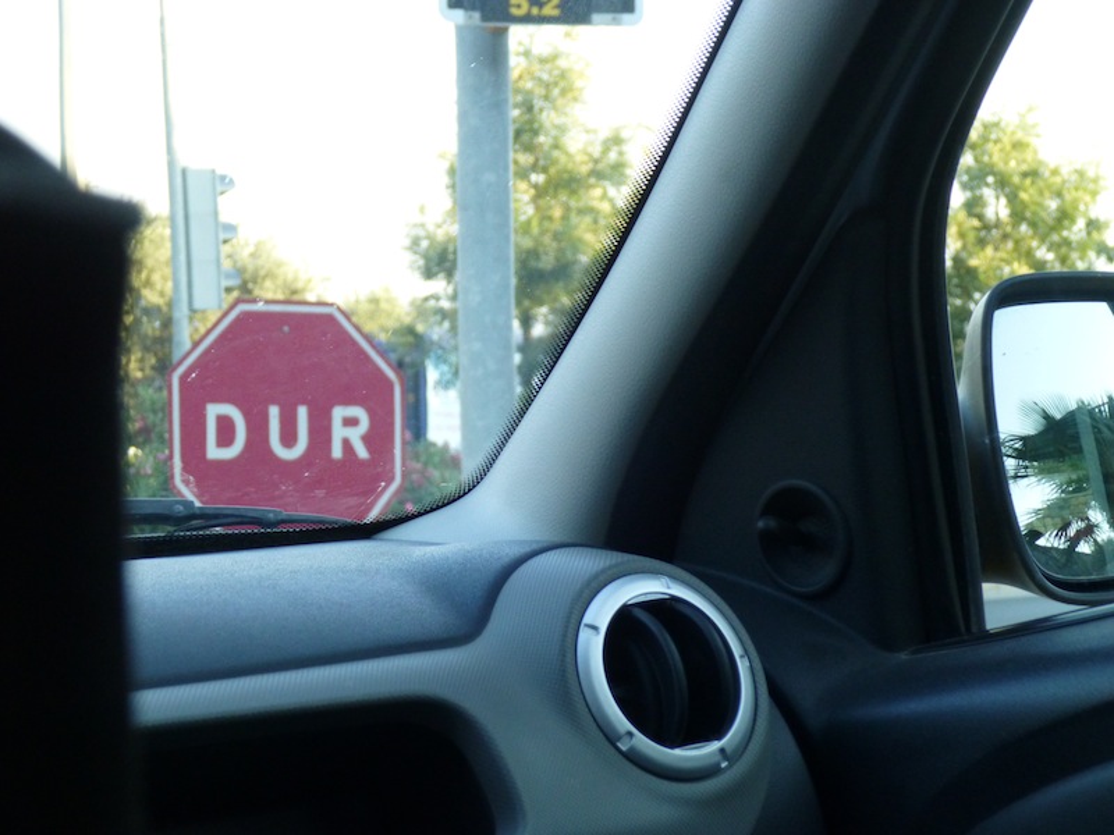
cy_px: 418
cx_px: 557
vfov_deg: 12.9
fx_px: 3701
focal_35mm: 115
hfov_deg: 17.1
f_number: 5.6
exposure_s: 1/80
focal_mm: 20.6
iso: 400
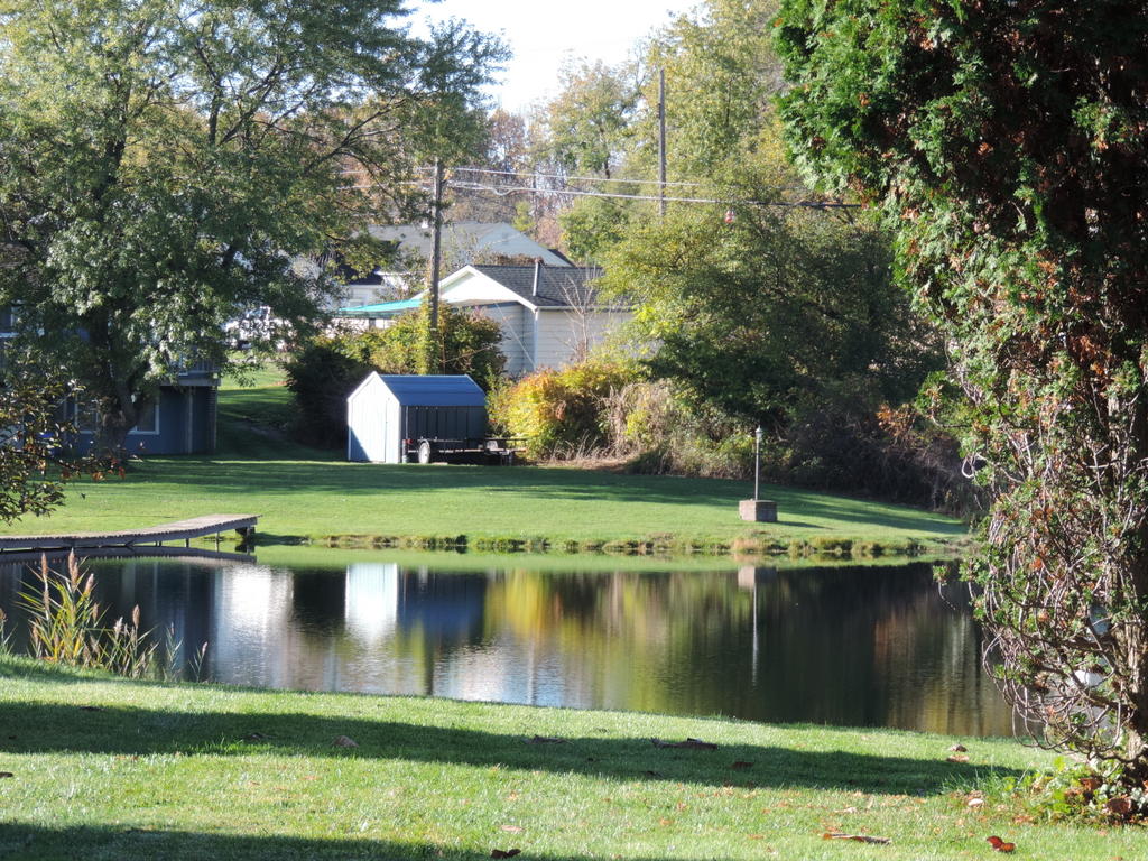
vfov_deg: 8.7
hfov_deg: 11.6
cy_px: 430
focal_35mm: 170
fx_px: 5638
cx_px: 574
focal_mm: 30.3
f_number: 4.5
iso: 80
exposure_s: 1/125
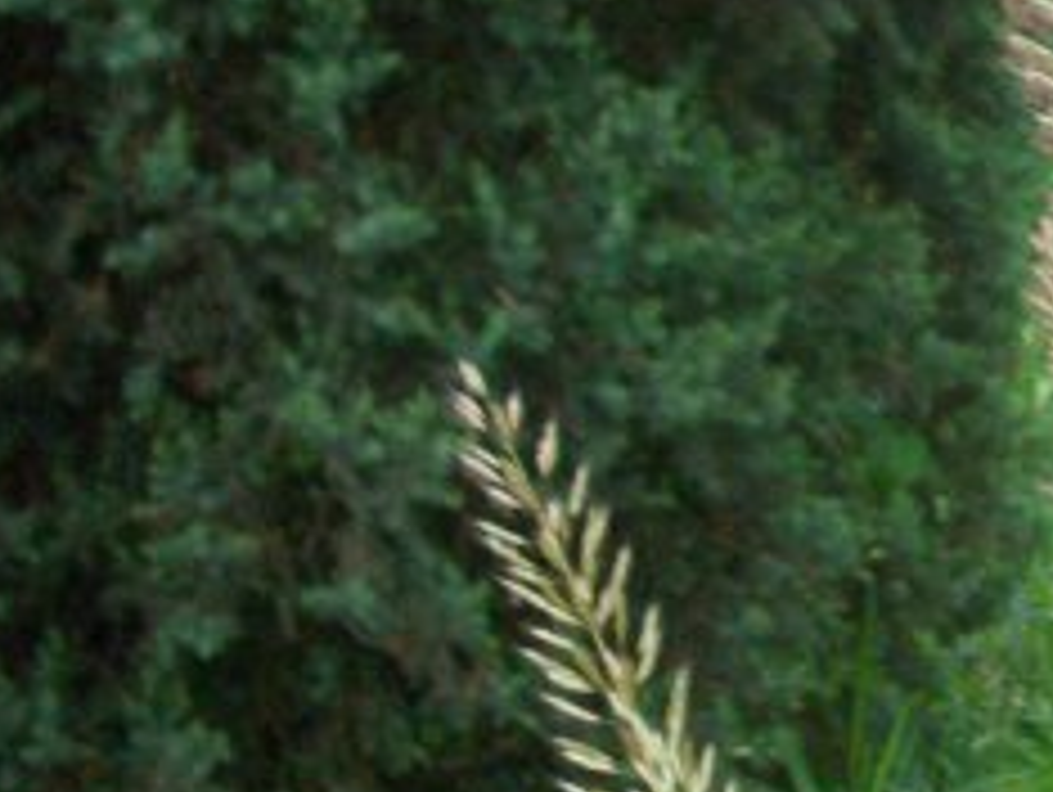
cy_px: 502
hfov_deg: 17.7
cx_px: 1422
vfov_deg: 14.4
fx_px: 3136
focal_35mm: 103
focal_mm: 5.8
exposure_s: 1/100
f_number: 2.6
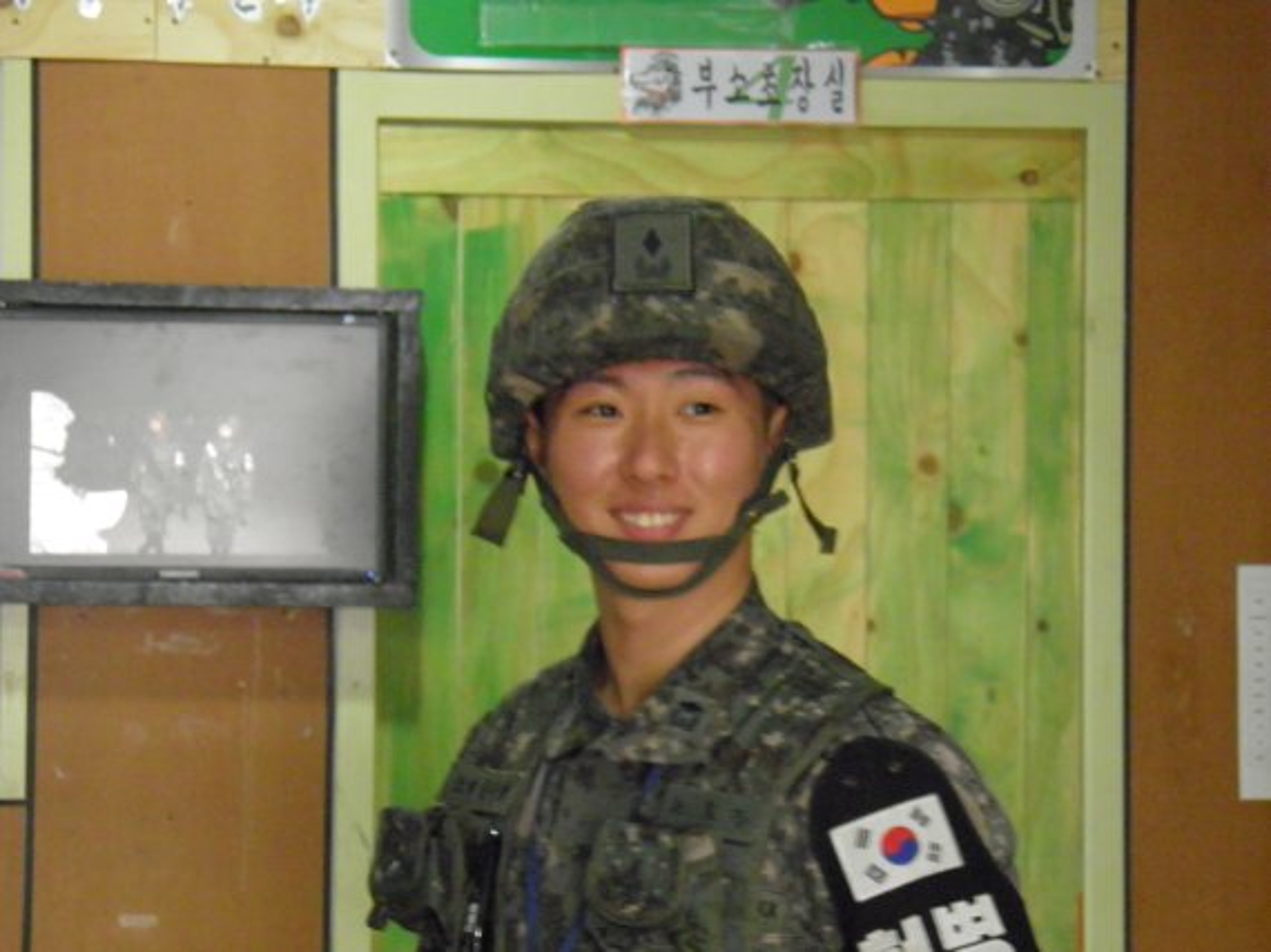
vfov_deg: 14.8
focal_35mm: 100
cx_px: 636
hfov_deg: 19.6
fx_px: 3670
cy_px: 476
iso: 800
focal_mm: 17.1
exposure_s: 1/20
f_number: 4
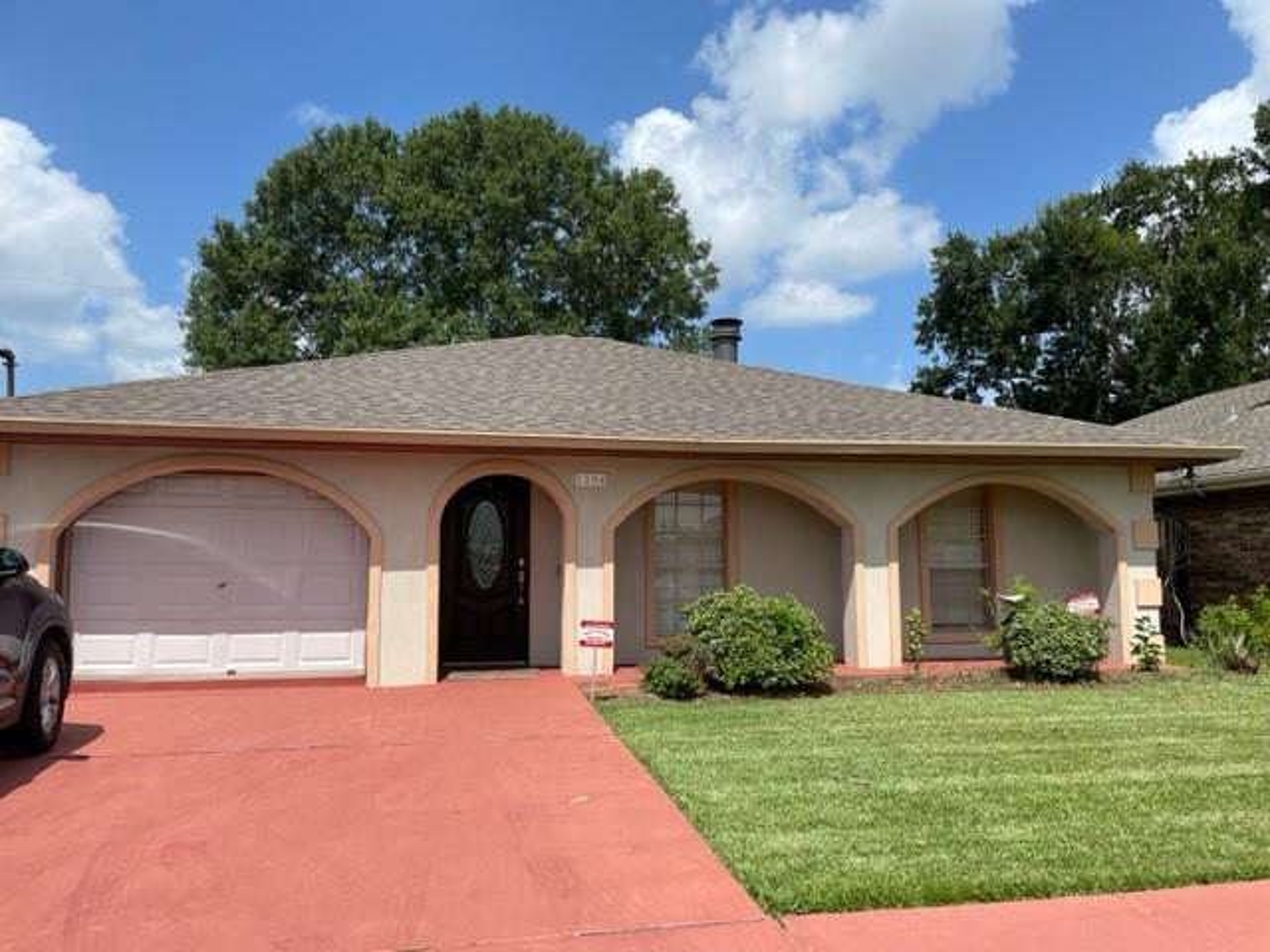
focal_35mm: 26
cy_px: 476
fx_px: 954
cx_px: 635
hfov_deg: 67.3
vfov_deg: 53.1
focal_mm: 4.2
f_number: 1.6
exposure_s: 1/3610
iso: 32
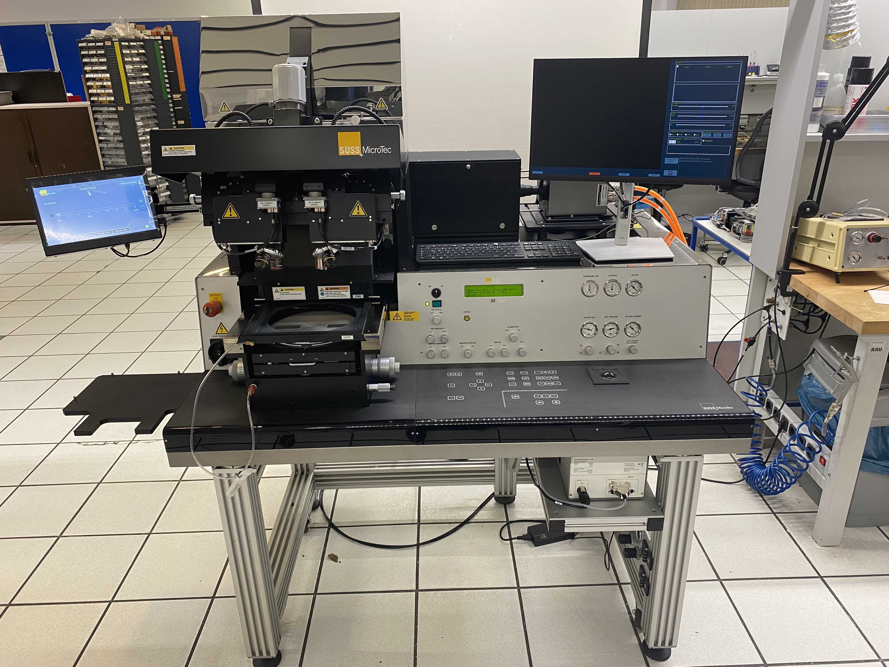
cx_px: 444
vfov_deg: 53.1
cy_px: 334
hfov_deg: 67.3
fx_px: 668
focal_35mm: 26
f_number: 1.8
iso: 64
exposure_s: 1/50
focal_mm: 4.25
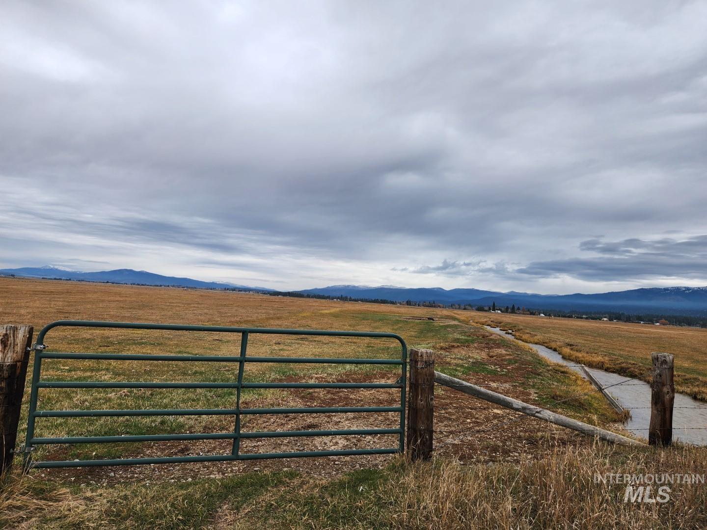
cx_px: 354
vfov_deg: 58.9
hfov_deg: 73.9
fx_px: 470
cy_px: 265
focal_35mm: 23
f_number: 1.8
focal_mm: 5.4
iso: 20
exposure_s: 1/479
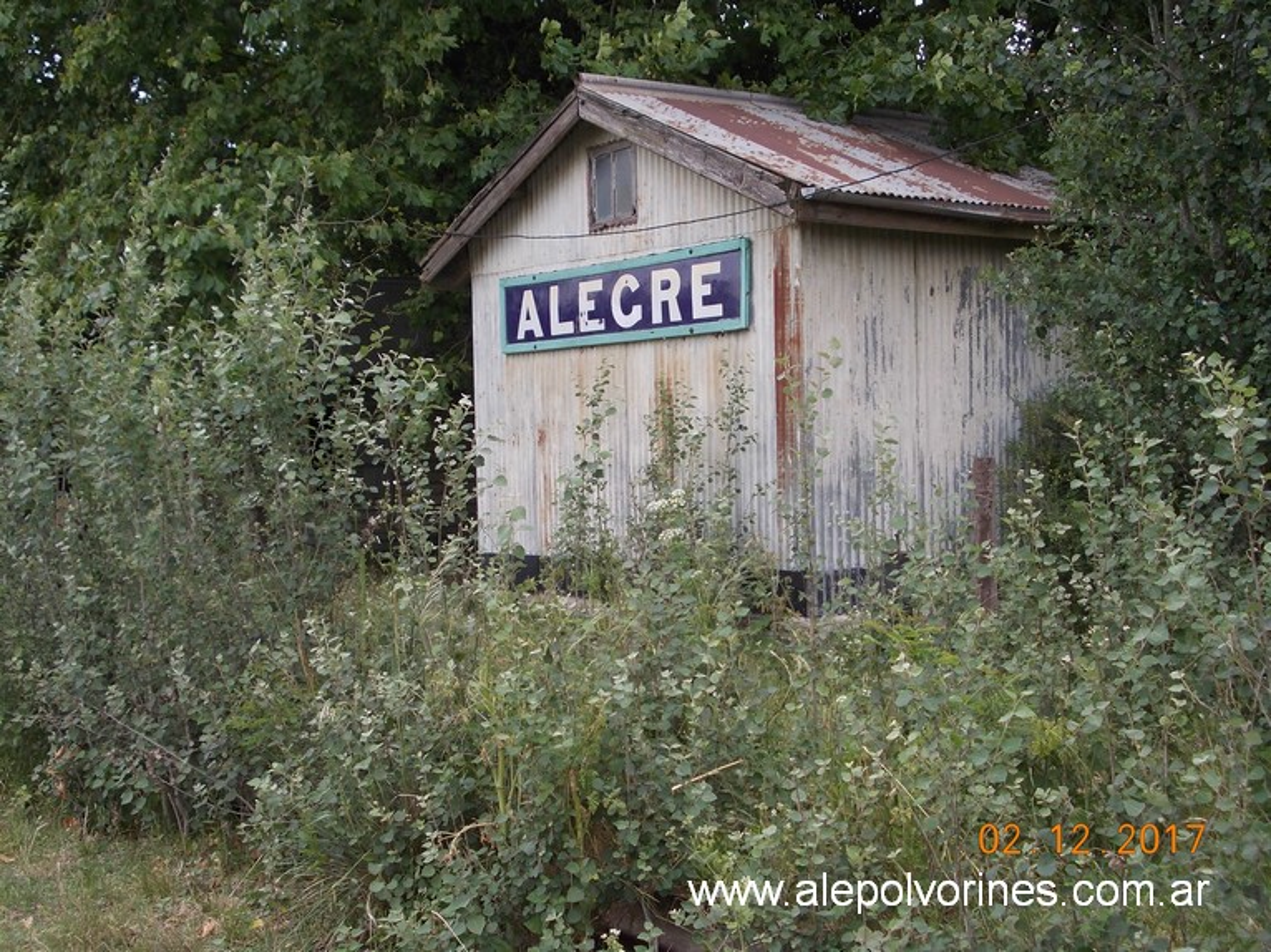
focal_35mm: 51
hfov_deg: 37.5
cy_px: 476
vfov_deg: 28.5
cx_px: 636
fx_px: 1872
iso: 80
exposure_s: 1/400
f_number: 3.6
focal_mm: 7.2
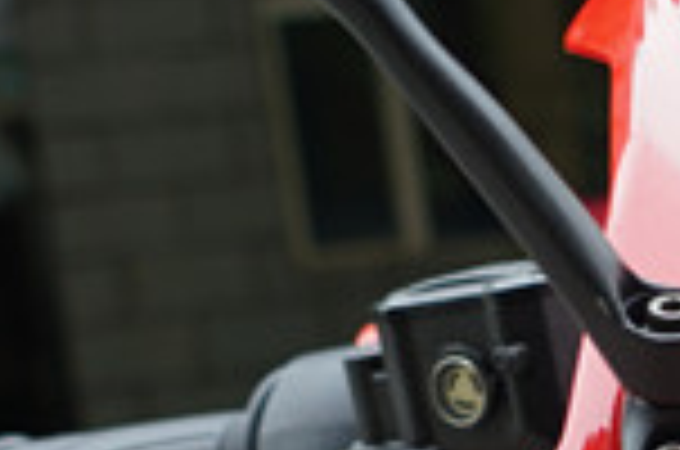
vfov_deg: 8.2
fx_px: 3072
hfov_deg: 11.9
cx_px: 1094
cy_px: 706
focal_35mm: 163
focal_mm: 24
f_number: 3.5
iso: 100
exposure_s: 1/100
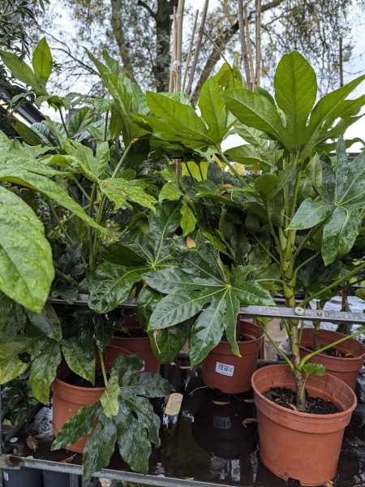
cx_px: 182
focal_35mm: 24
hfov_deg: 56.8
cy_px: 244
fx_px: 337
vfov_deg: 71.6
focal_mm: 6.81
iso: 47
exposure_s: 1/233
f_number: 1.85
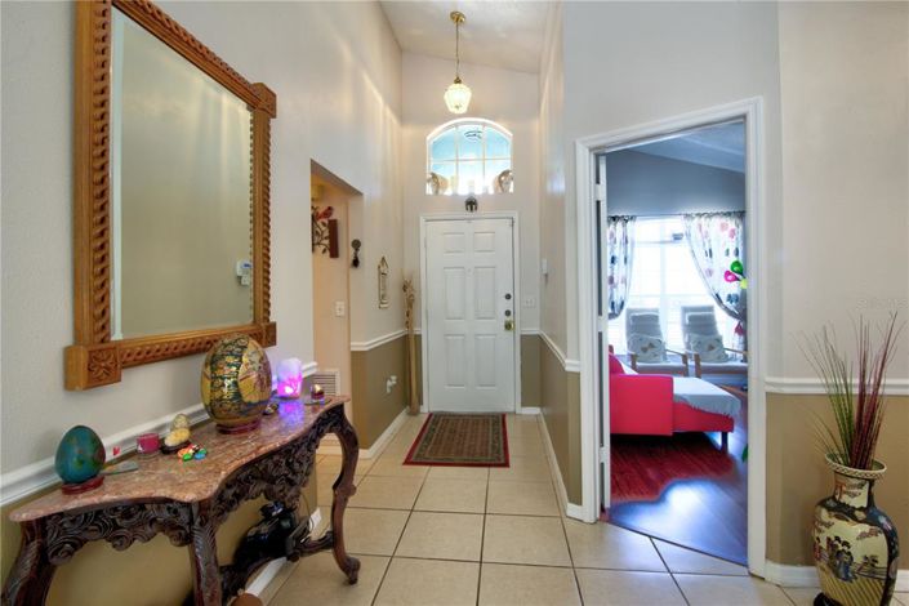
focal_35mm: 16
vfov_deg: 73.7
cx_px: 454
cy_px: 303
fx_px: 404
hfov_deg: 96.7
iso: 400
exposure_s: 1
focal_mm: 16
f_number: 11
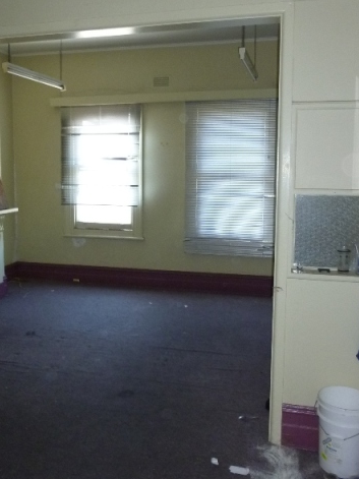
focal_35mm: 34
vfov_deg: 53.8
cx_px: 157
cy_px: 209
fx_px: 470
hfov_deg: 41.7
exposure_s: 1/30
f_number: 3.3
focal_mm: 4.5
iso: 320
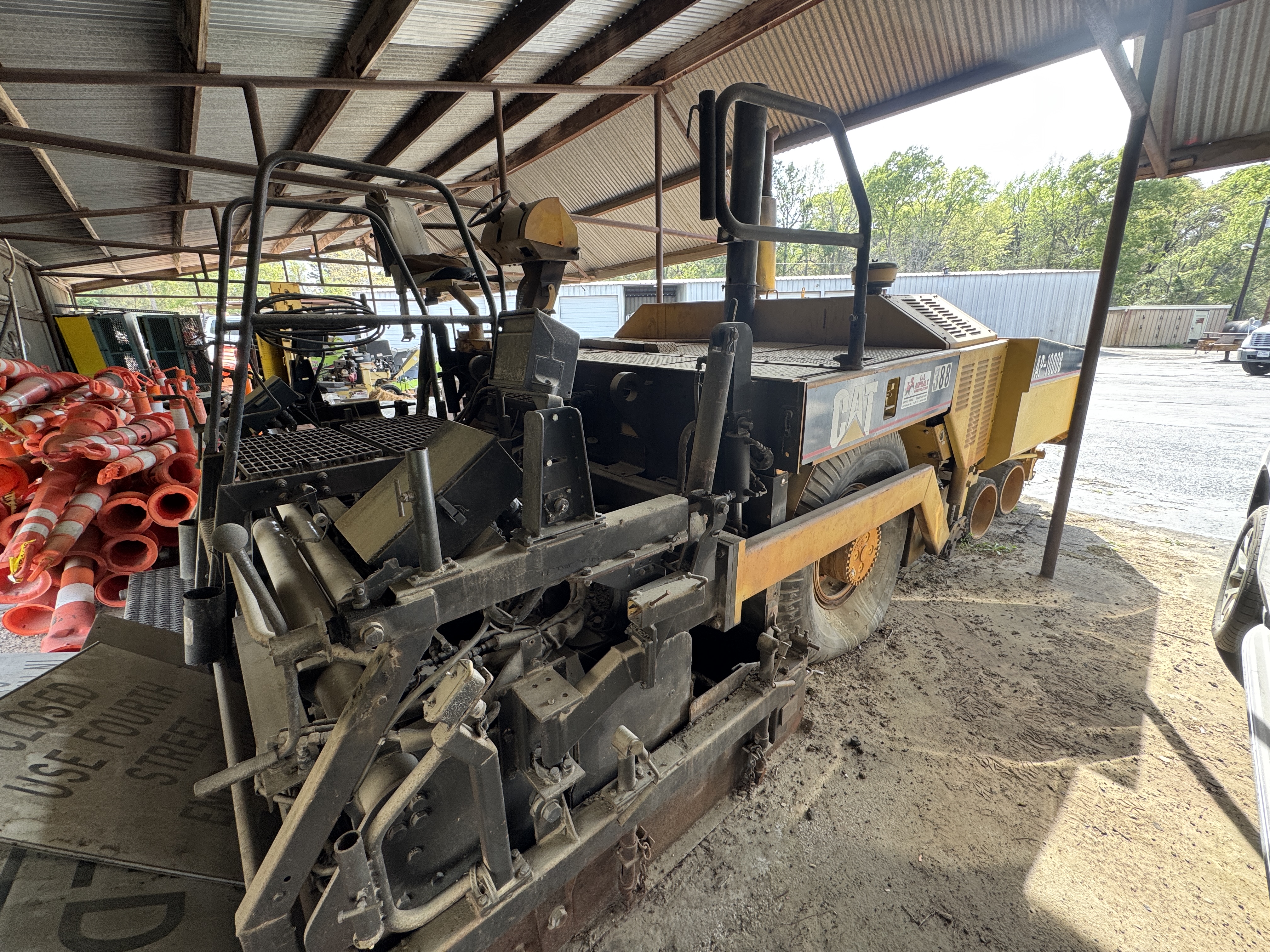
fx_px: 514
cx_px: 635
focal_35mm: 14
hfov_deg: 102.1
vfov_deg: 85.7
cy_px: 476
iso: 80
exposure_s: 1/99
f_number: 2.2
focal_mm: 2.22
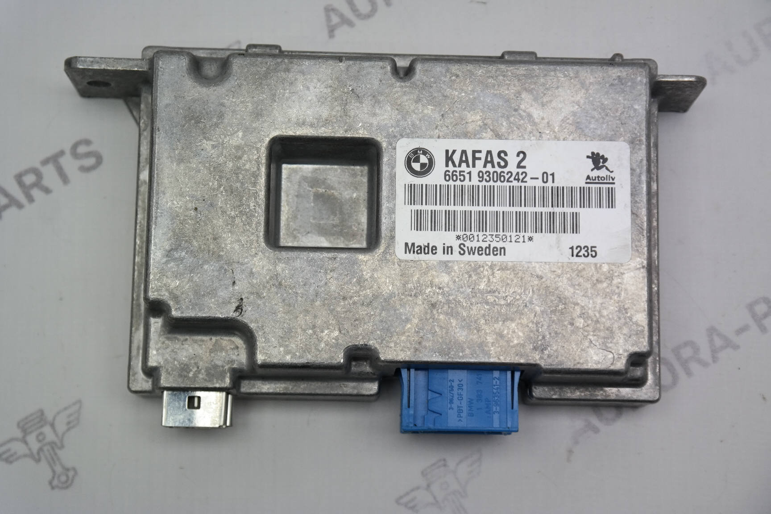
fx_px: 1478
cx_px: 386
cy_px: 257
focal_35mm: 69
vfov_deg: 19.7
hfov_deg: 29.2
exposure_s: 1/80
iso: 200
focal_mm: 45
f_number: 5
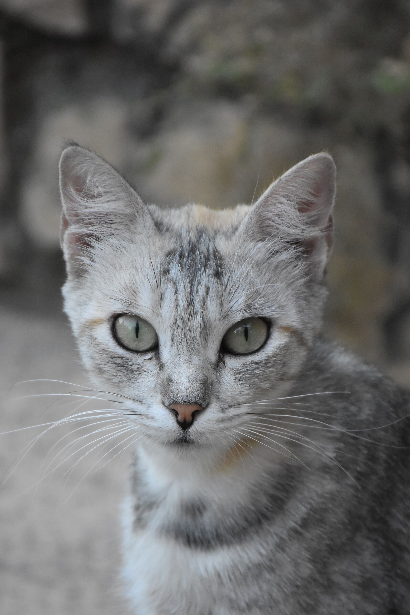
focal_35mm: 210
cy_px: 308
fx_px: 3587
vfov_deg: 9.8
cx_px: 205
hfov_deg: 6.5
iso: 2200
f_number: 5.6
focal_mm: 140
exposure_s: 1/250
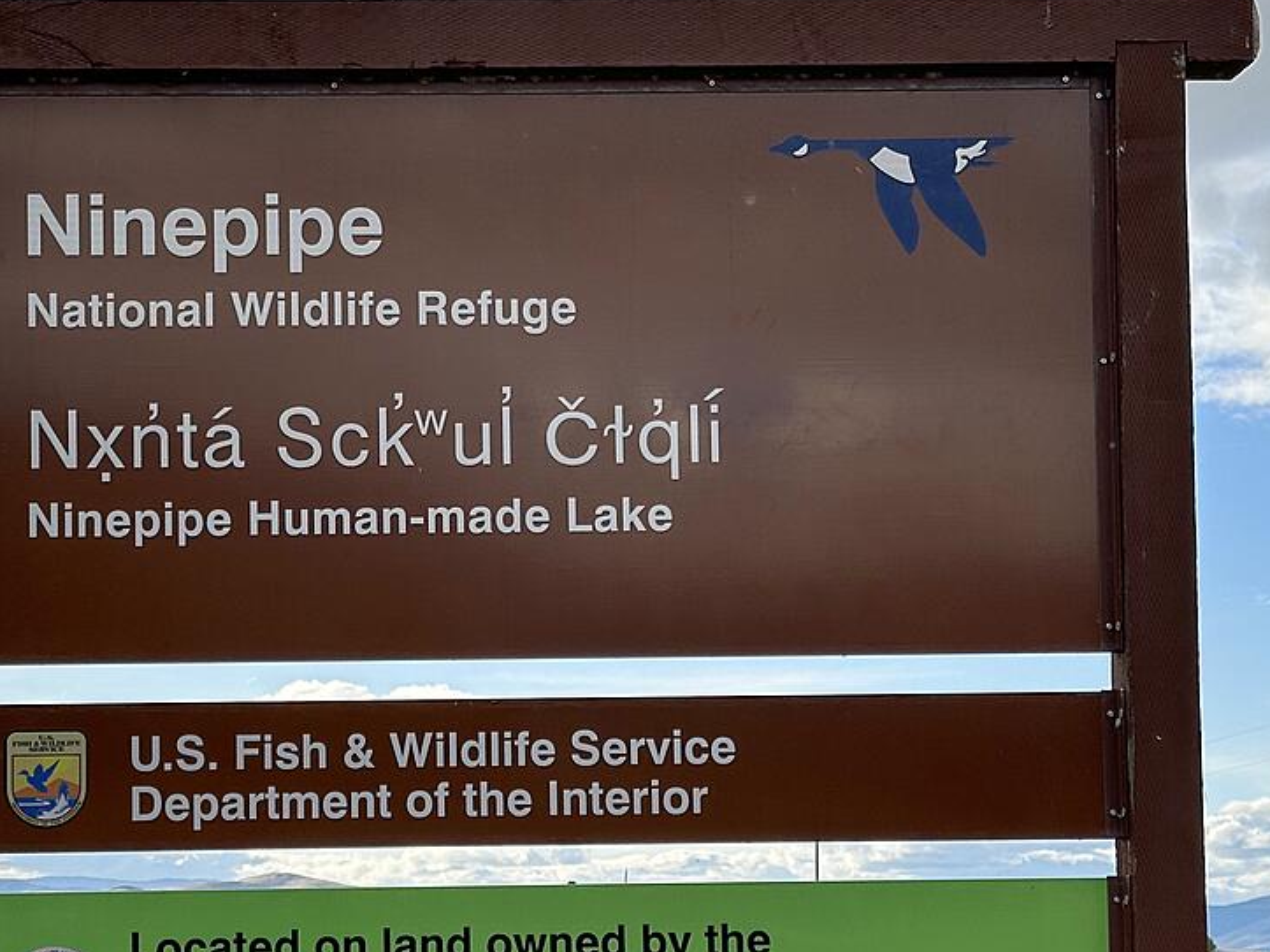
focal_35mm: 68
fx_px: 2494
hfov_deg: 28.5
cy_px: 567
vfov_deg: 21.6
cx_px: 530
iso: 64
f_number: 1.78
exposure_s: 1/3257
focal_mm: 6.86
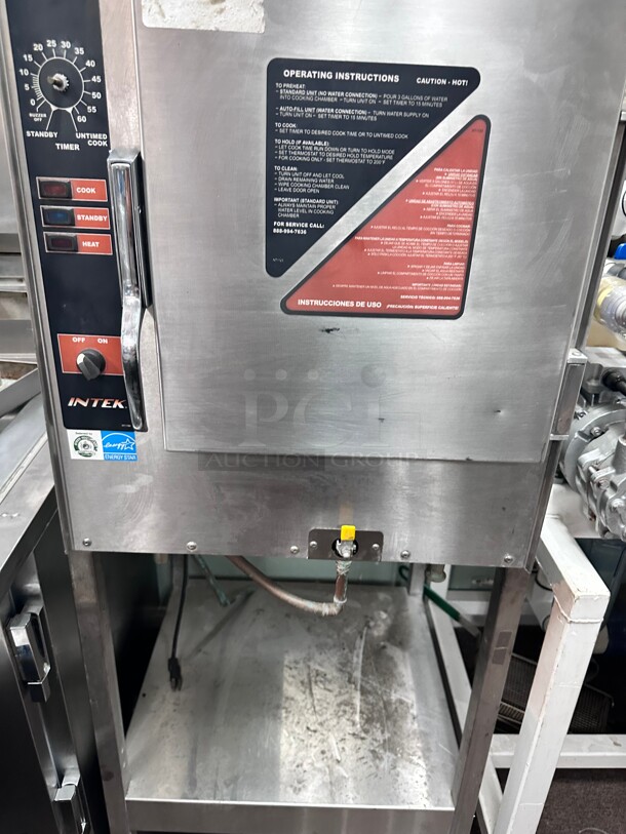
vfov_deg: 71.6
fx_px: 579
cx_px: 313
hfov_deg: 56.8
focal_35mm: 24
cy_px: 417
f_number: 1.78
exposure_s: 1/60
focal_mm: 6.86
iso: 500
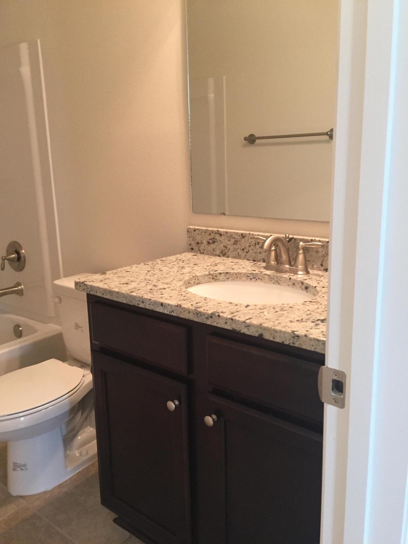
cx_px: 204
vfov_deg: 61.7
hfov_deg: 48.2
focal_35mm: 29
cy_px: 272
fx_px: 456
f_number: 2.2
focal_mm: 4.15
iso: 160
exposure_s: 1/30
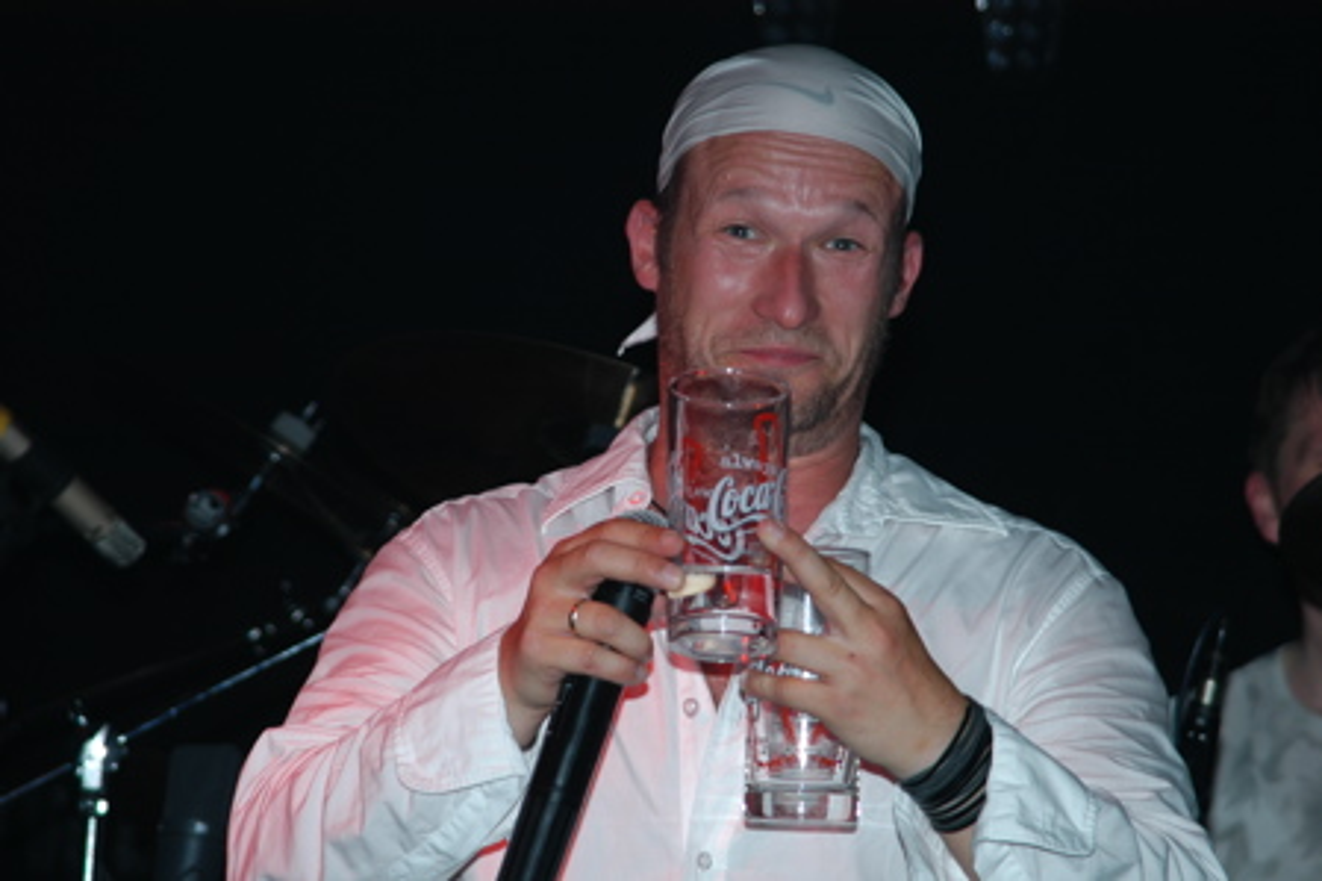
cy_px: 440
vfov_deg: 6.8
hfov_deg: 10.2
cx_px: 661
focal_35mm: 202
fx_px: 7433
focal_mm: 135
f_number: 5.6
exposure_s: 1/100
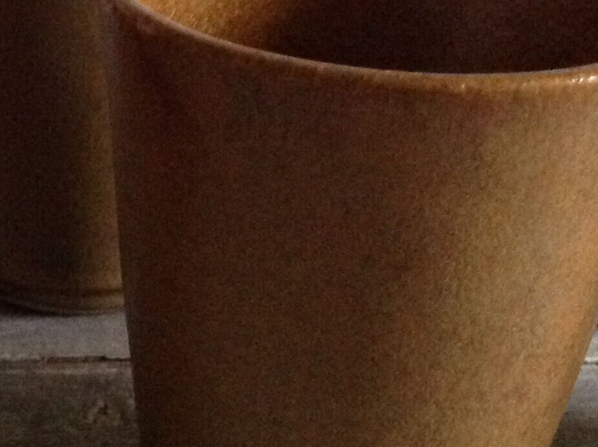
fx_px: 1690
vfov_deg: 15.0
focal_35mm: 98
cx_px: -83
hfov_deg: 19.1
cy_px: 144
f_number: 2.4
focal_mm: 4.28
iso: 640
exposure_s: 1/15
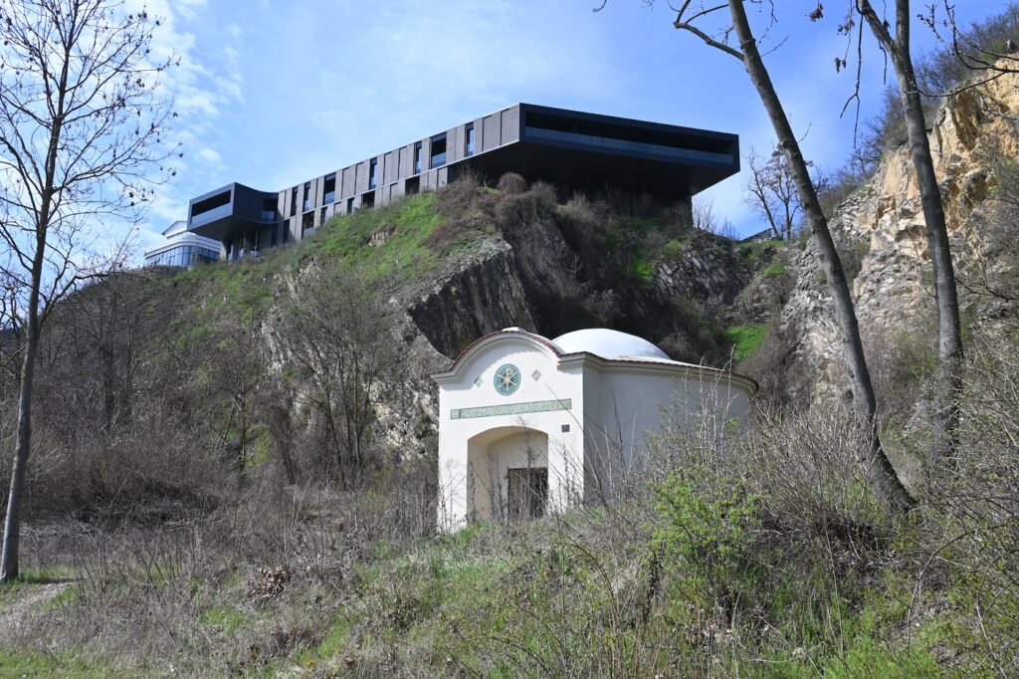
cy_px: 340
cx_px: 510
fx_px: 913
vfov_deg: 40.8
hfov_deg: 58.4
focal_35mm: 32
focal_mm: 21.5
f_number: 7.1
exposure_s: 1/200
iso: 100
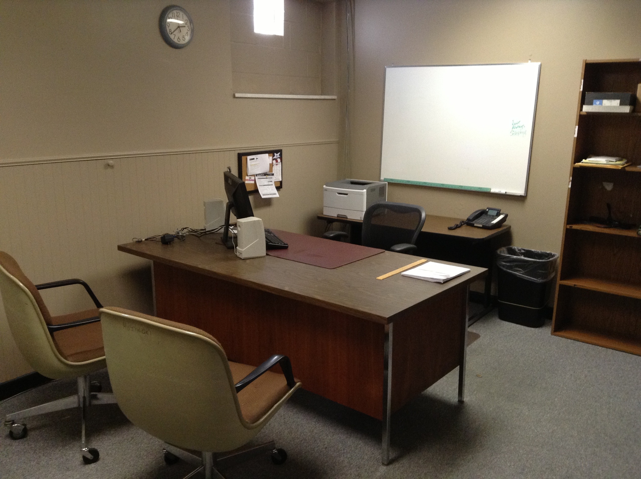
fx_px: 610
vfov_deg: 42.8
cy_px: 240
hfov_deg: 55.4
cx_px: 320
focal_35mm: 33
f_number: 2.4
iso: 160
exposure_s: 1/24
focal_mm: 3.3
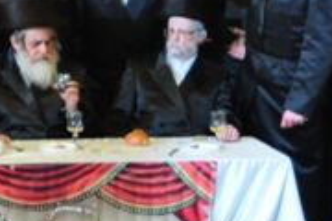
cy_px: -62
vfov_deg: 3.4
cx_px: -341
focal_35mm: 399
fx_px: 3679
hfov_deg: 5.1
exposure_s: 1/20
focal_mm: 60
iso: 2500
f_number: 5.6
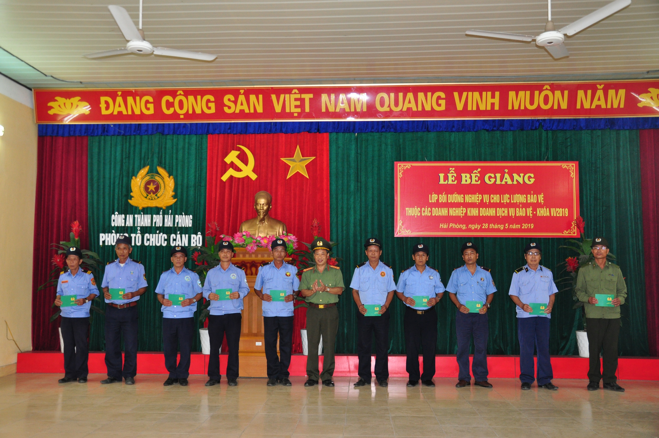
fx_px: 658
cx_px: 330
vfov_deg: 36.8
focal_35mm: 36
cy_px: 219
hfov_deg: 53.2
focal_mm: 24
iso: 800
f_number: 4
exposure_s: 1/60
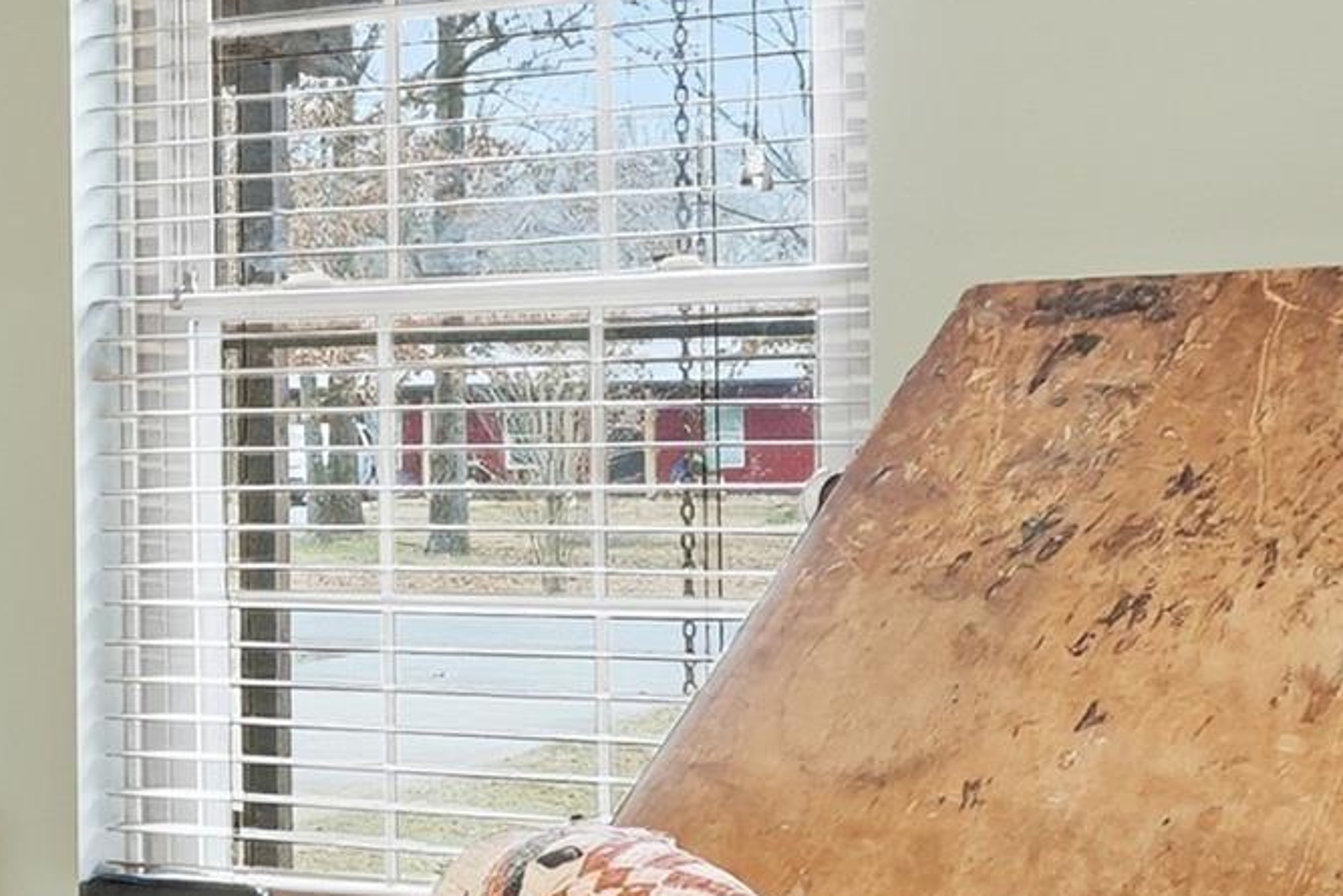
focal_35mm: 72
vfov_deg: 18.9
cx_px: -81
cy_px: 427
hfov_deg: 26.2
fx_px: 2686
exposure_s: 1/5
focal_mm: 16
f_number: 9
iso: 250
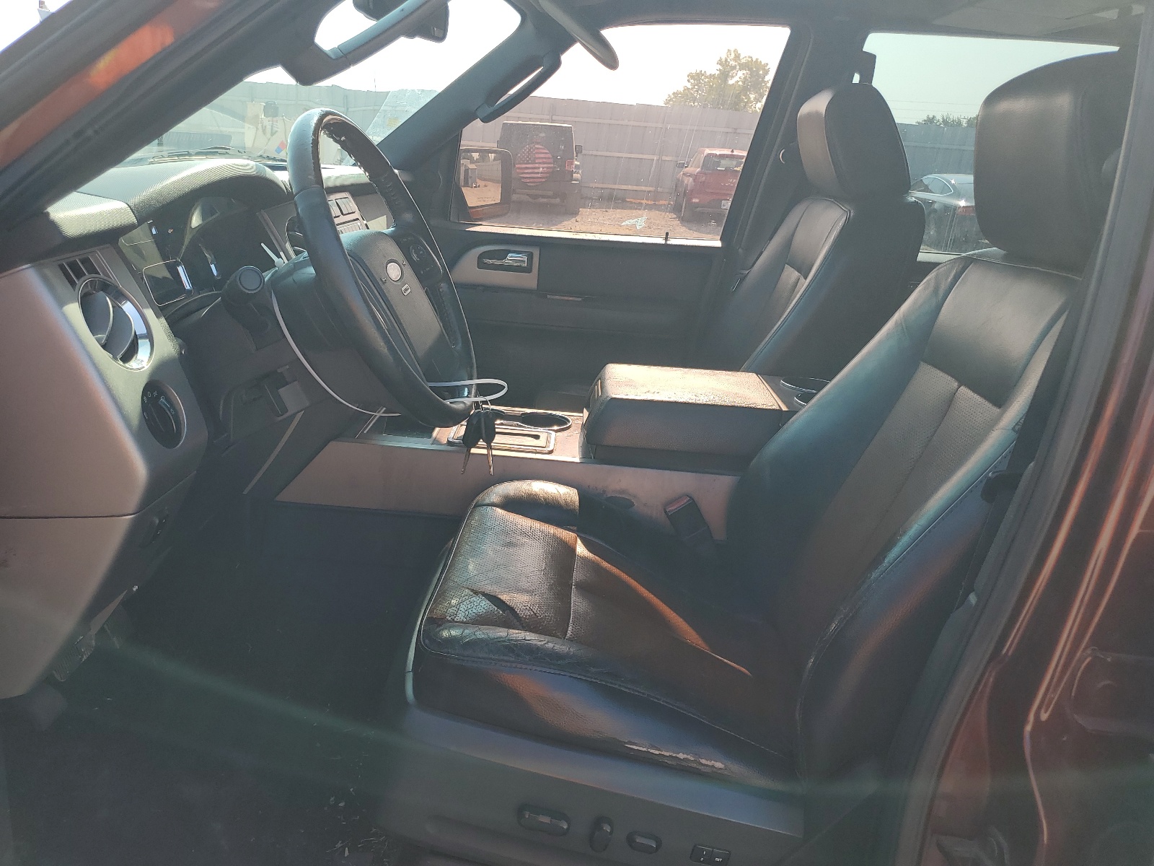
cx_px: 577
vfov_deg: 53.1
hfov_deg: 67.3
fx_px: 867
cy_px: 433
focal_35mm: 26
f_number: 1.5
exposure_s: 1/1111
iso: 50
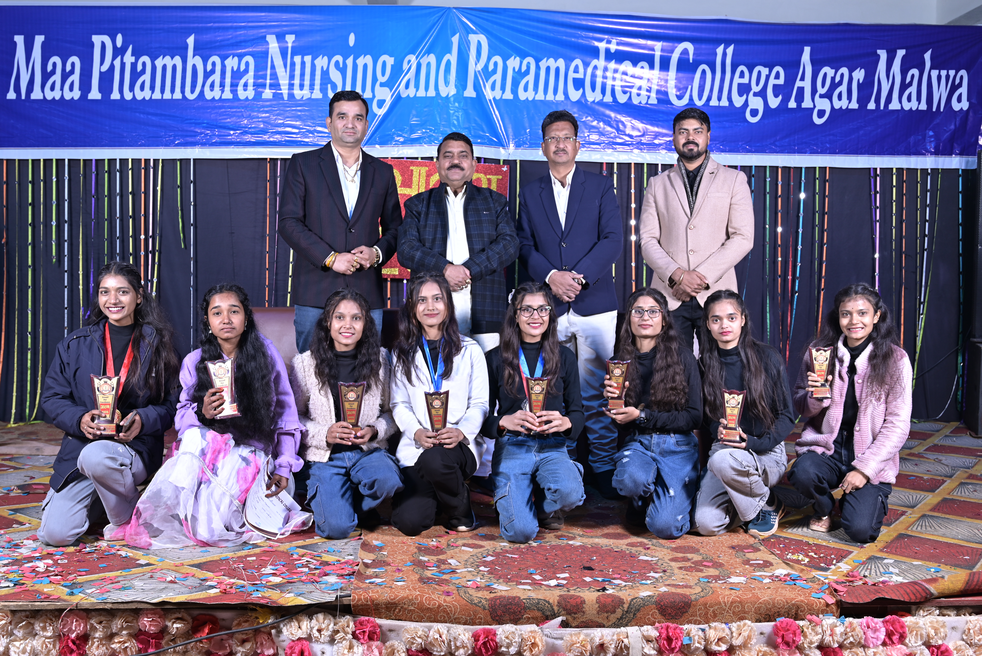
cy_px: 328
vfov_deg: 36.9
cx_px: 491
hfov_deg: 53.1
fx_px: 982
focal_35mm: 36
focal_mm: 36
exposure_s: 1/160
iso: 200
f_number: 6.3
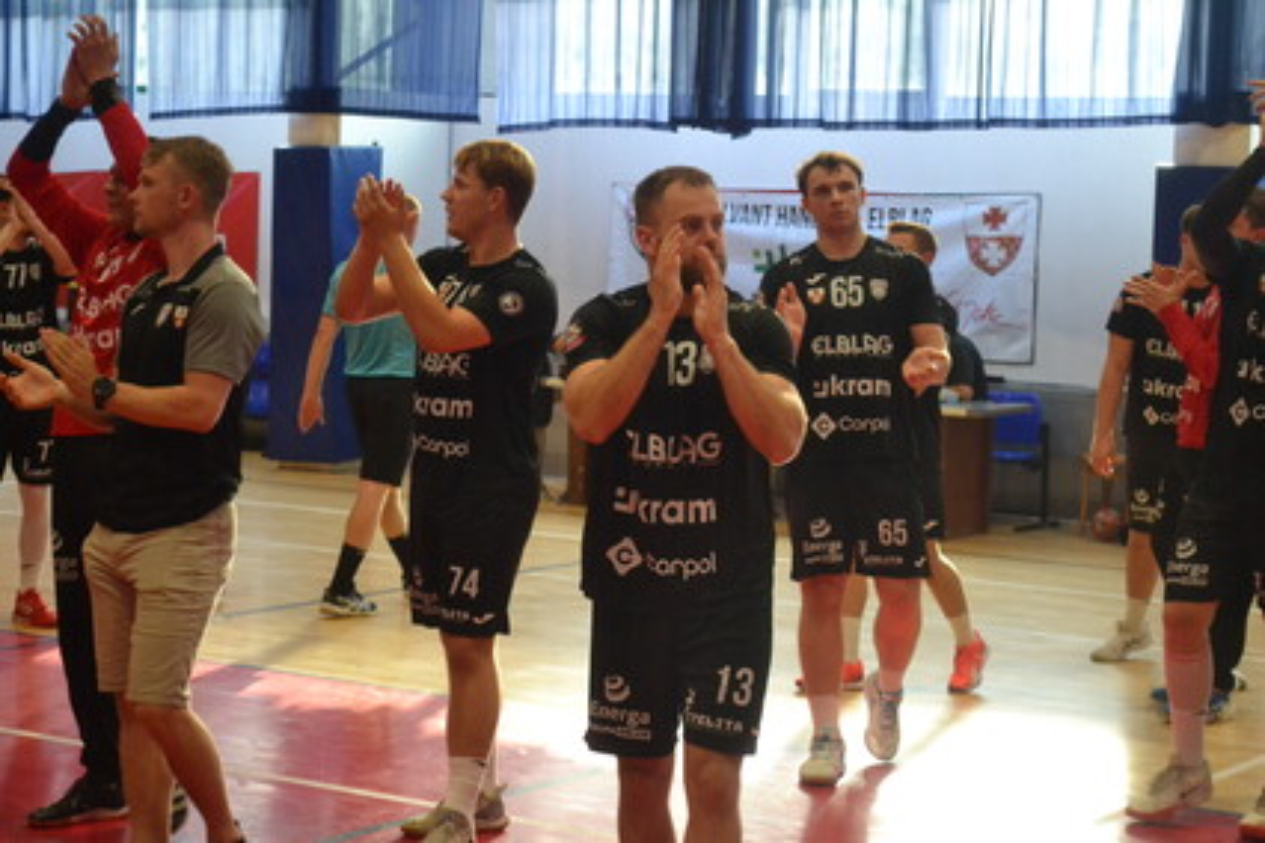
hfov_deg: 24.6
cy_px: 422
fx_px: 2899
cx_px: 632
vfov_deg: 16.6
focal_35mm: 82
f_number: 5.6
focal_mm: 55
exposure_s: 1/250
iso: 3200
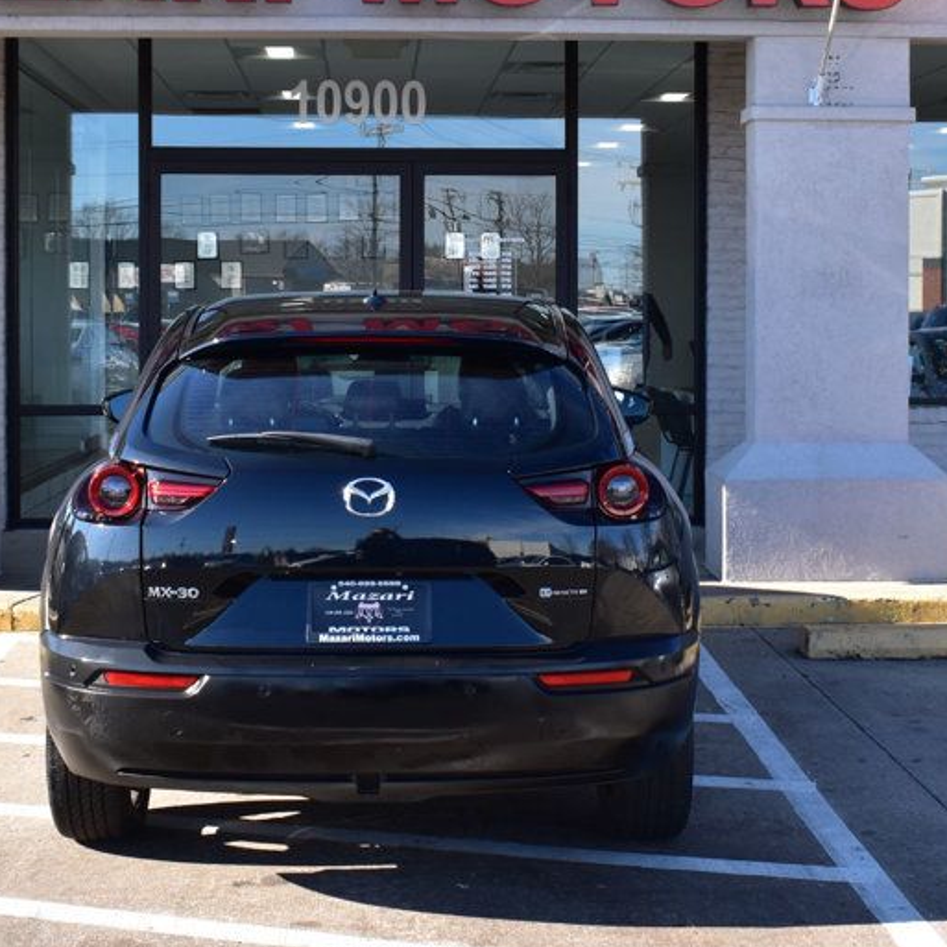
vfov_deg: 28.1
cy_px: 366
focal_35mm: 61
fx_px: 1888
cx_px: 493
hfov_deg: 28.2
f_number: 10
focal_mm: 24
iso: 400
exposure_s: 1/250
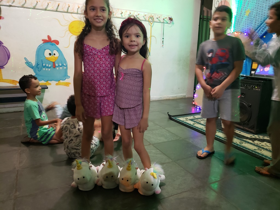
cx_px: 140
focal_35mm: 26
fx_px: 210
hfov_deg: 67.3
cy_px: 105
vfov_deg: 53.1
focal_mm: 4.3
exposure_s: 1/10
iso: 320
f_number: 1.5
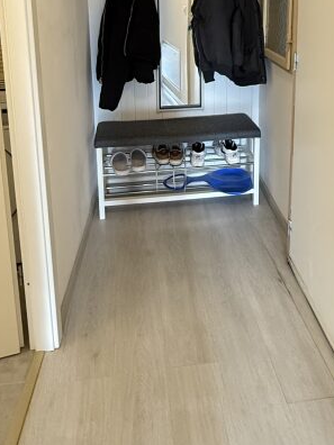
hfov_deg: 42.9
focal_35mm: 33
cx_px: 184
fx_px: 425
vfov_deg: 50.5
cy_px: 63
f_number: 2.2
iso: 640
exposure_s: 1/50
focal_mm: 2.22
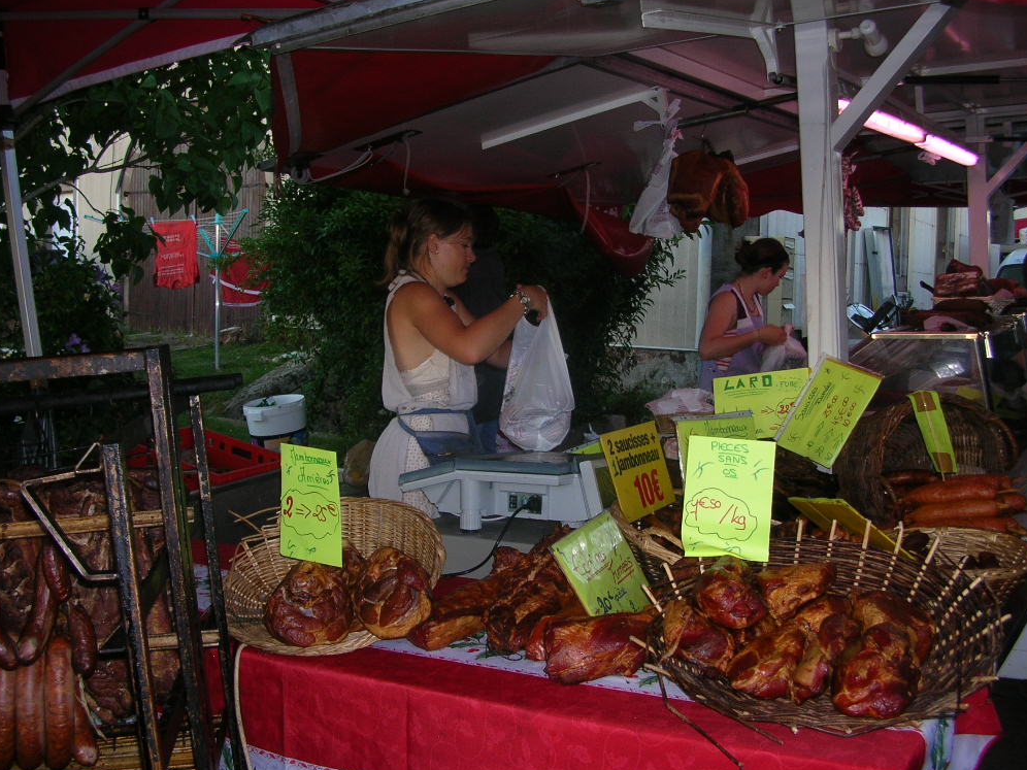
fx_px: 1068
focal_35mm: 36
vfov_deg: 39.7
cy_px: 387
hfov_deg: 51.4
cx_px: 514
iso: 50
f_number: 2.8
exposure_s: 1/60.1
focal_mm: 5.8
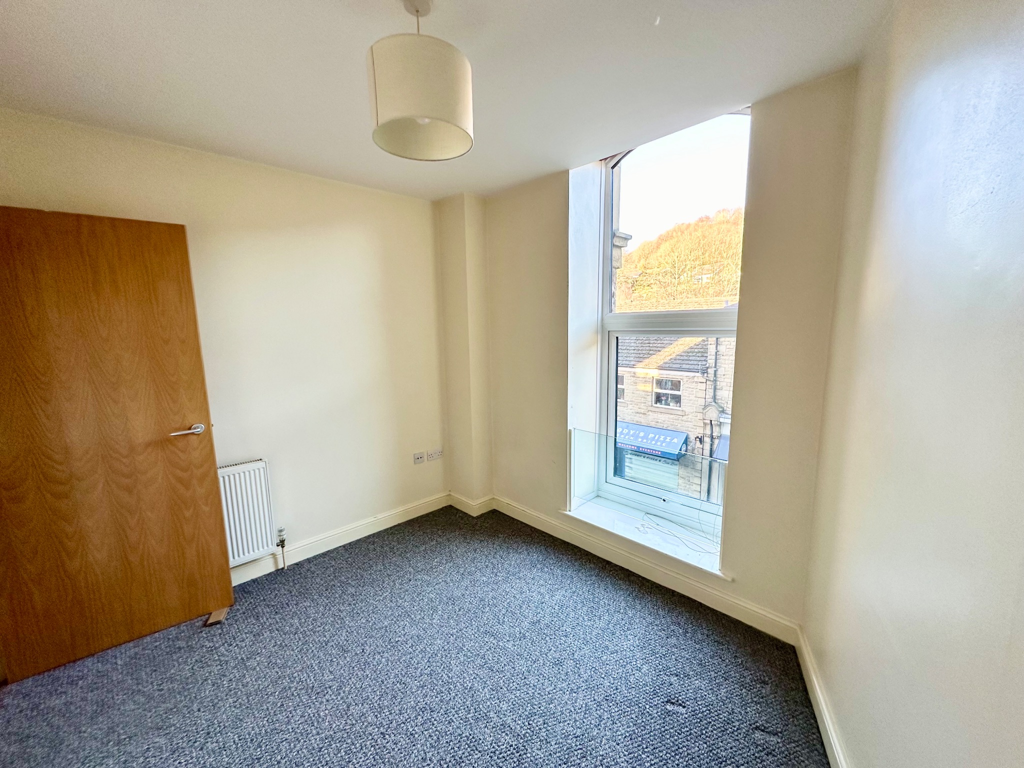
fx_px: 414
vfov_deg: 85.7
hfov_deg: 102.1
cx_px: 512
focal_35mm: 14
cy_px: 384
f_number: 2.2
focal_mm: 2.22
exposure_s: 1/99
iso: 125
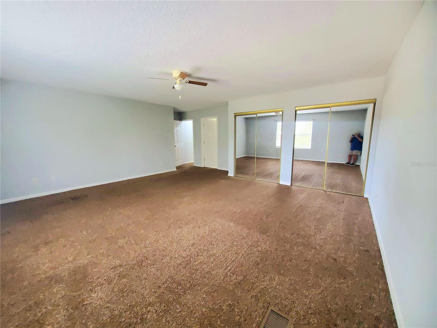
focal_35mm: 13
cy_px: 164
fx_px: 164
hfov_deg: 106.2
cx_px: 218
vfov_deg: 89.9
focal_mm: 1.8
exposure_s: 1/59.2
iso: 500
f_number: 2.2
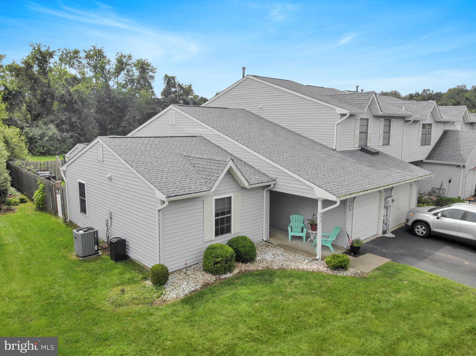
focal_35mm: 24
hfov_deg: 71.6
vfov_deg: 56.8
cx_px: 238
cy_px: 178
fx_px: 330
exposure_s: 1/155
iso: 106
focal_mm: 4.5
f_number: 2.8
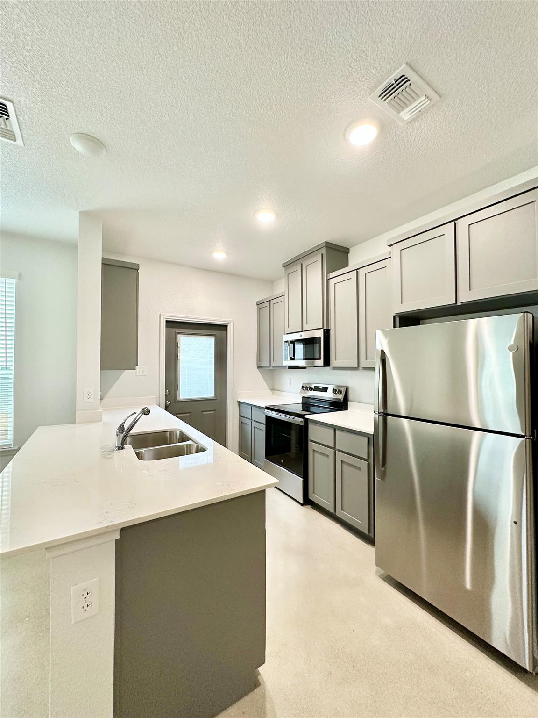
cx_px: 269
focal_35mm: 14
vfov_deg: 102.1
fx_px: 290
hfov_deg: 85.7
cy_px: 359
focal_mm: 2.22
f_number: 2.2
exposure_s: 1/120
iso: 250
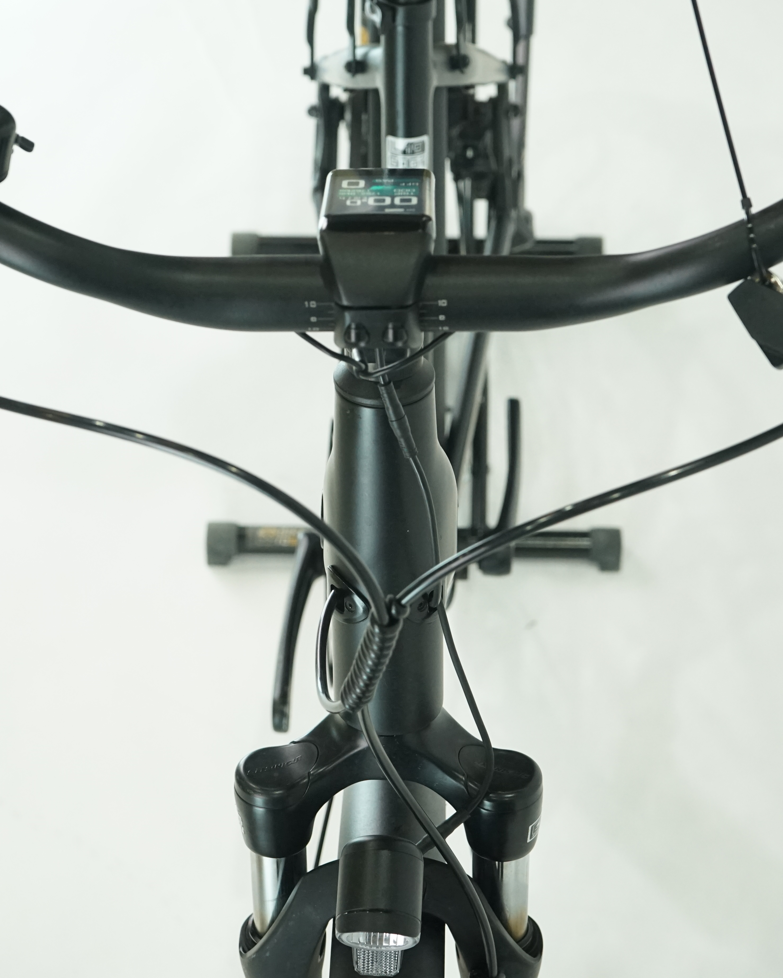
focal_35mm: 73
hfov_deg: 21.0
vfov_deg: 26.1
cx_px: 378
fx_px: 2115
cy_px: 463
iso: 2000
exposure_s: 1/200
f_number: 6.3
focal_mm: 48
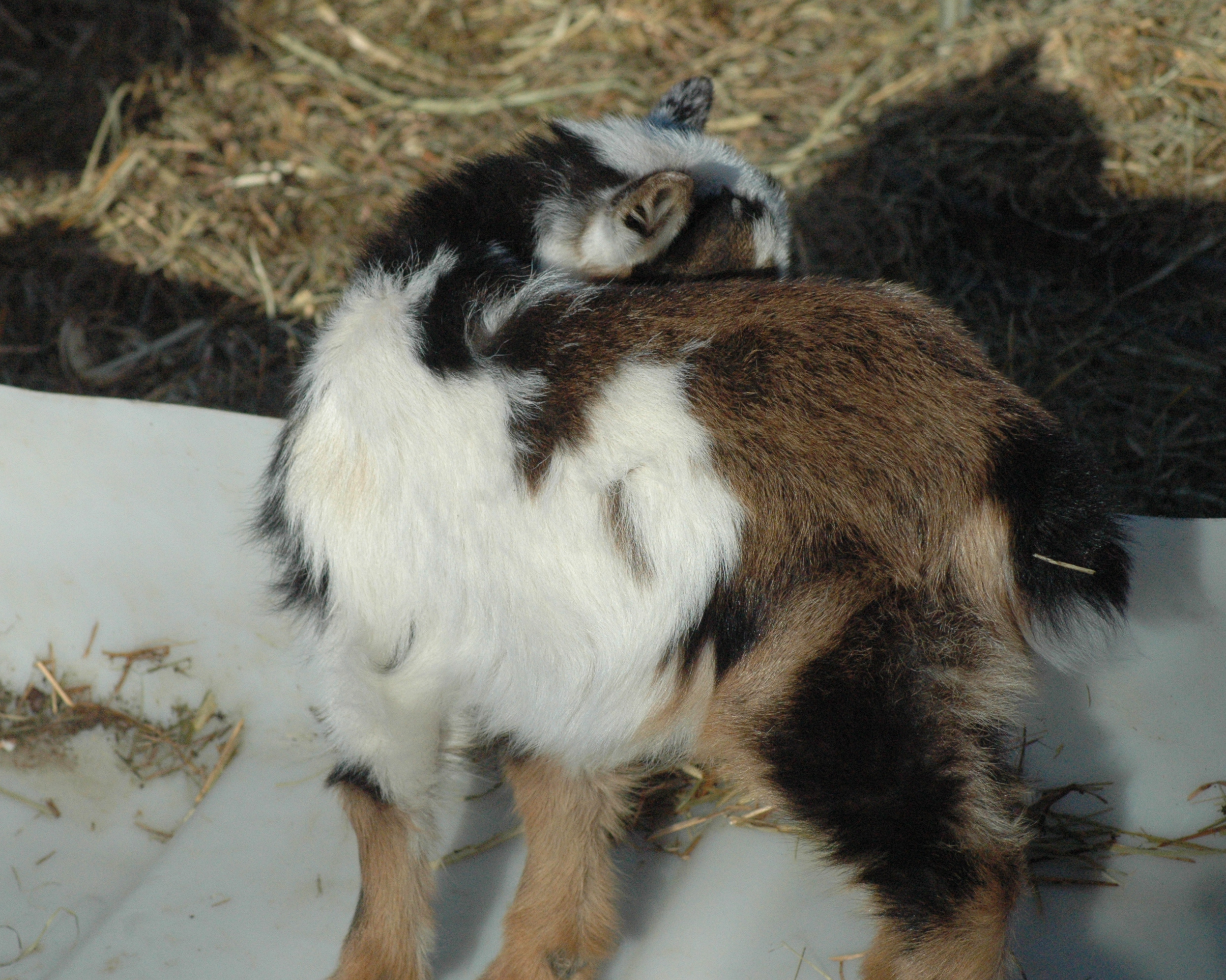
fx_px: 7511
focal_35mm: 207
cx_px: 590
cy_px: 489
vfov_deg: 7.5
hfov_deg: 9.3
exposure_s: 1/1250
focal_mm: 122
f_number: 9
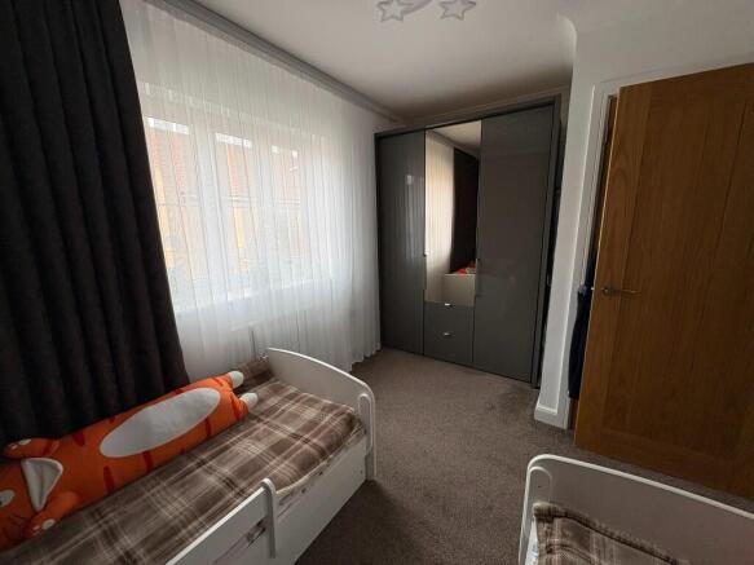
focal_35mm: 14
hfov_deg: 102.1
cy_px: 282
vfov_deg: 85.7
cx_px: 377
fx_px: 305
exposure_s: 1/99
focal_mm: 2.22
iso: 64
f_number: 2.2
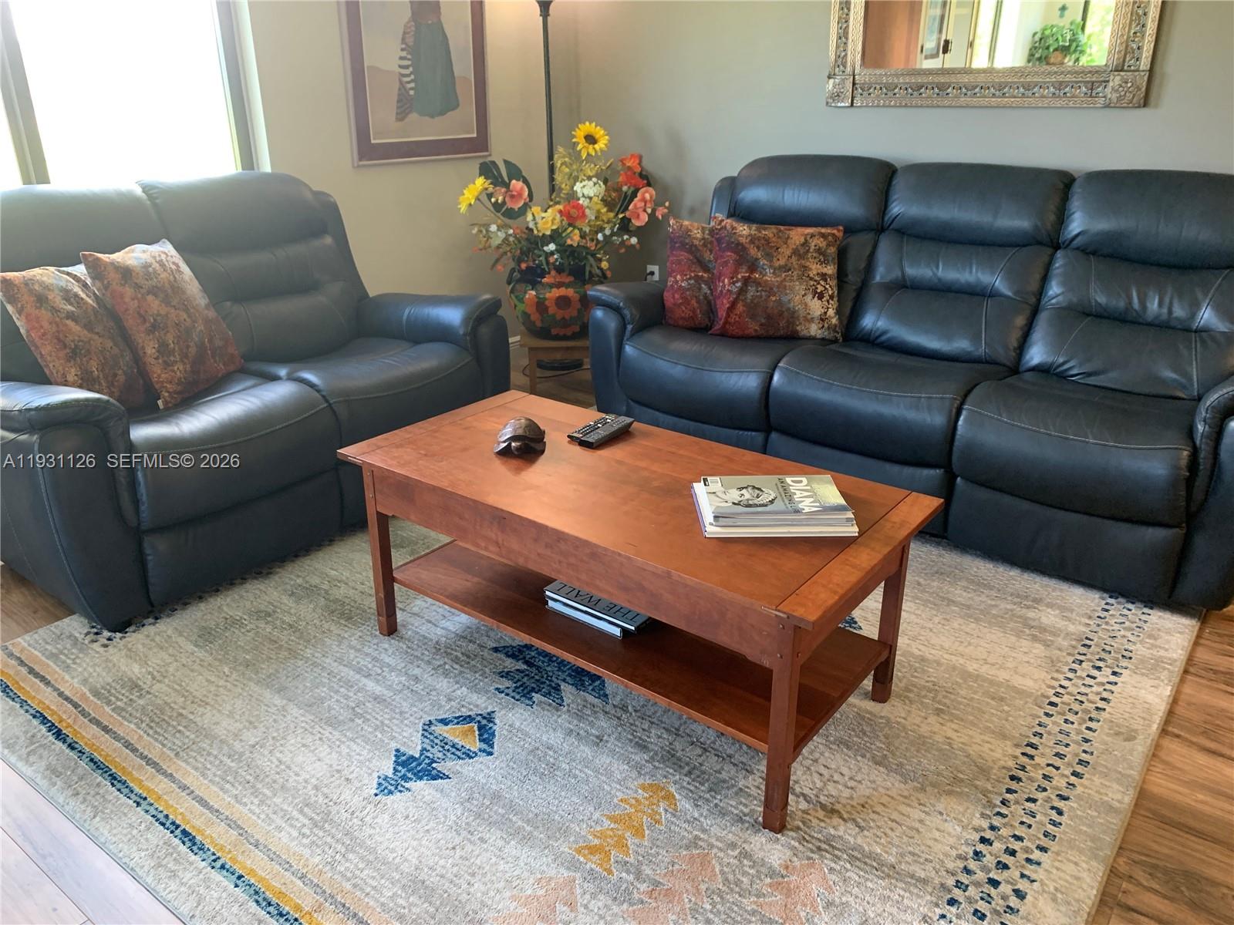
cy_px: 462
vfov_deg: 53.1
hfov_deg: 67.3
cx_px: 617
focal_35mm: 26
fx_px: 927
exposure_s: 1/60
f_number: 1.8
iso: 200
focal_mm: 4.25
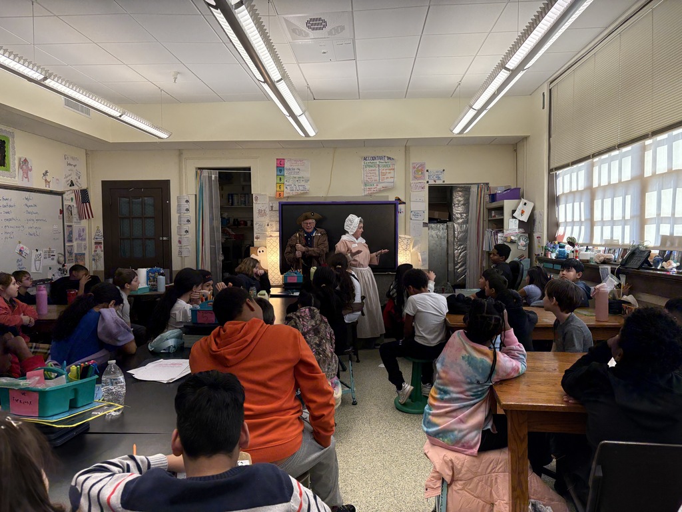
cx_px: 341
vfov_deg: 53.1
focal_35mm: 26
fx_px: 512
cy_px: 256
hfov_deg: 67.3
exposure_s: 1/120
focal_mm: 5.96
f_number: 1.6
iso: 125
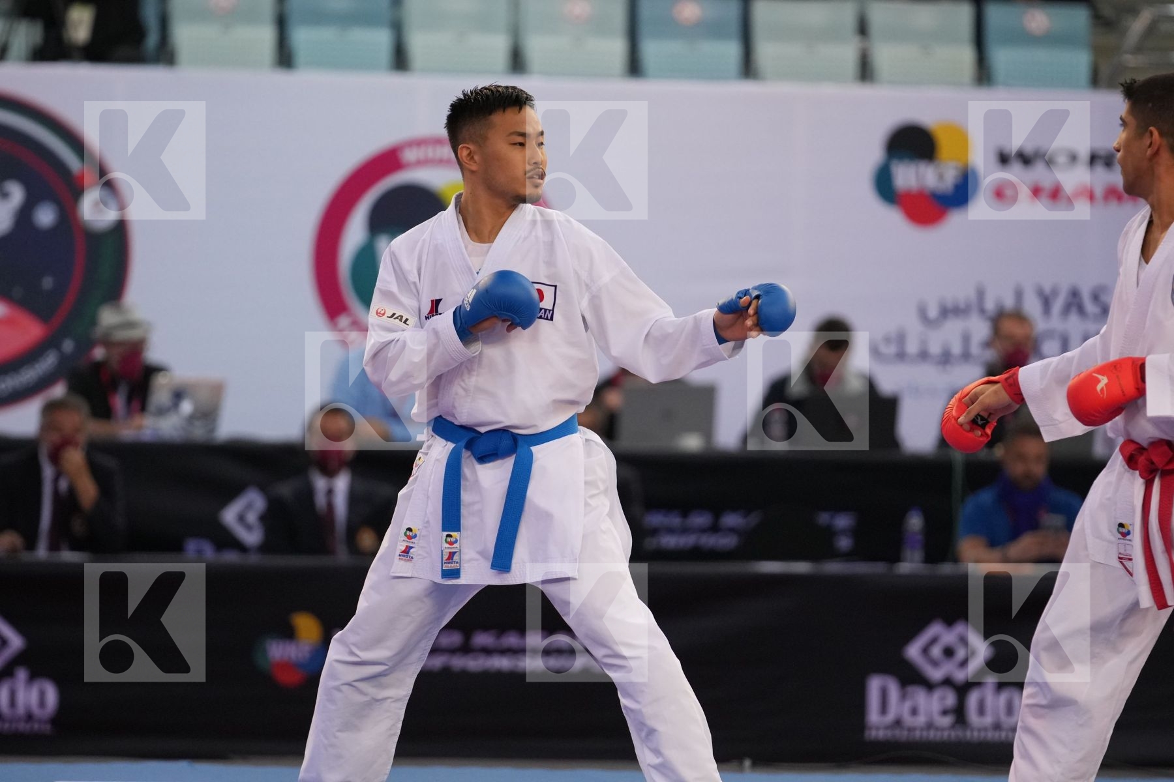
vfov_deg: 4.6
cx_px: 587
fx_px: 9783
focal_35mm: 300
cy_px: 391
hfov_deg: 6.9
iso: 2000
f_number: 2.8
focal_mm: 200
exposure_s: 1/1000
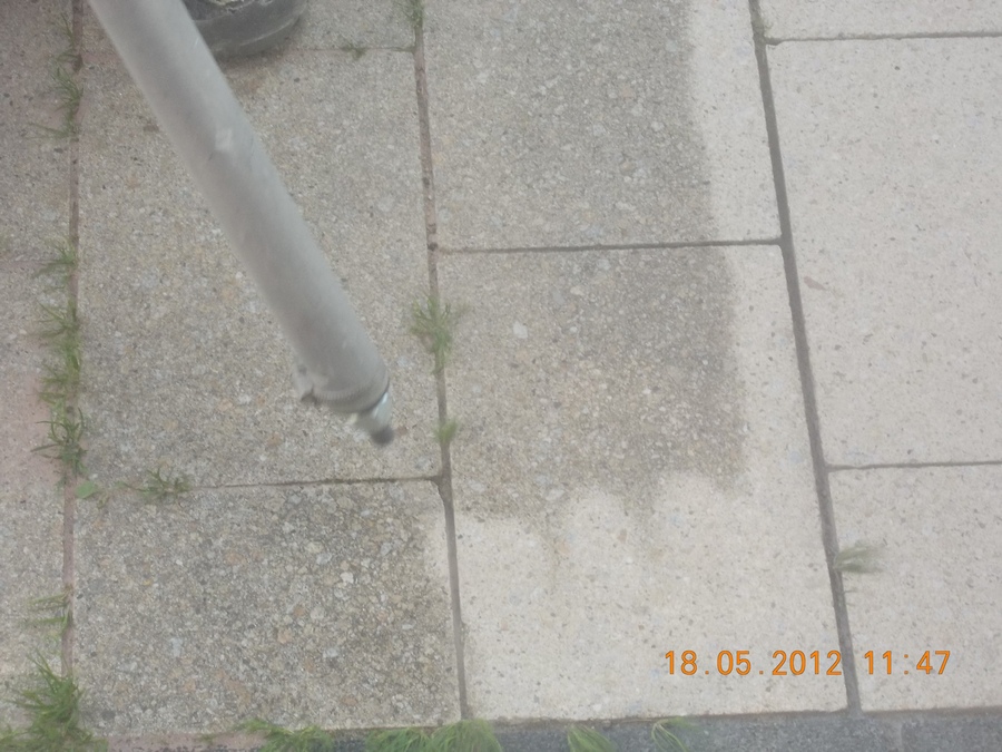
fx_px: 3271
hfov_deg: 17.4
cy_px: 376
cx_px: 501
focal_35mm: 113
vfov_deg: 13.1
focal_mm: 16
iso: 140
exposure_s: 1/60
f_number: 5.8
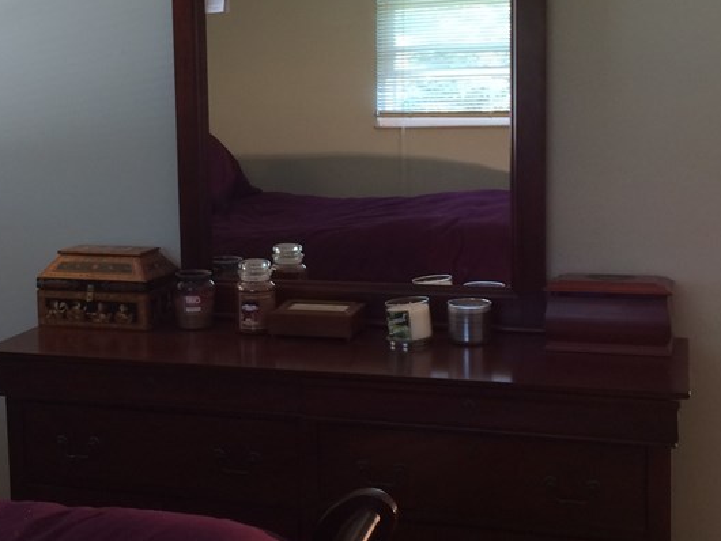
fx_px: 1167
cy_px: 204
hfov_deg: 34.2
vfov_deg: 26.0
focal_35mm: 56
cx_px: 284
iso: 80
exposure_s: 1/30
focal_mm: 4.15
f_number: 2.2
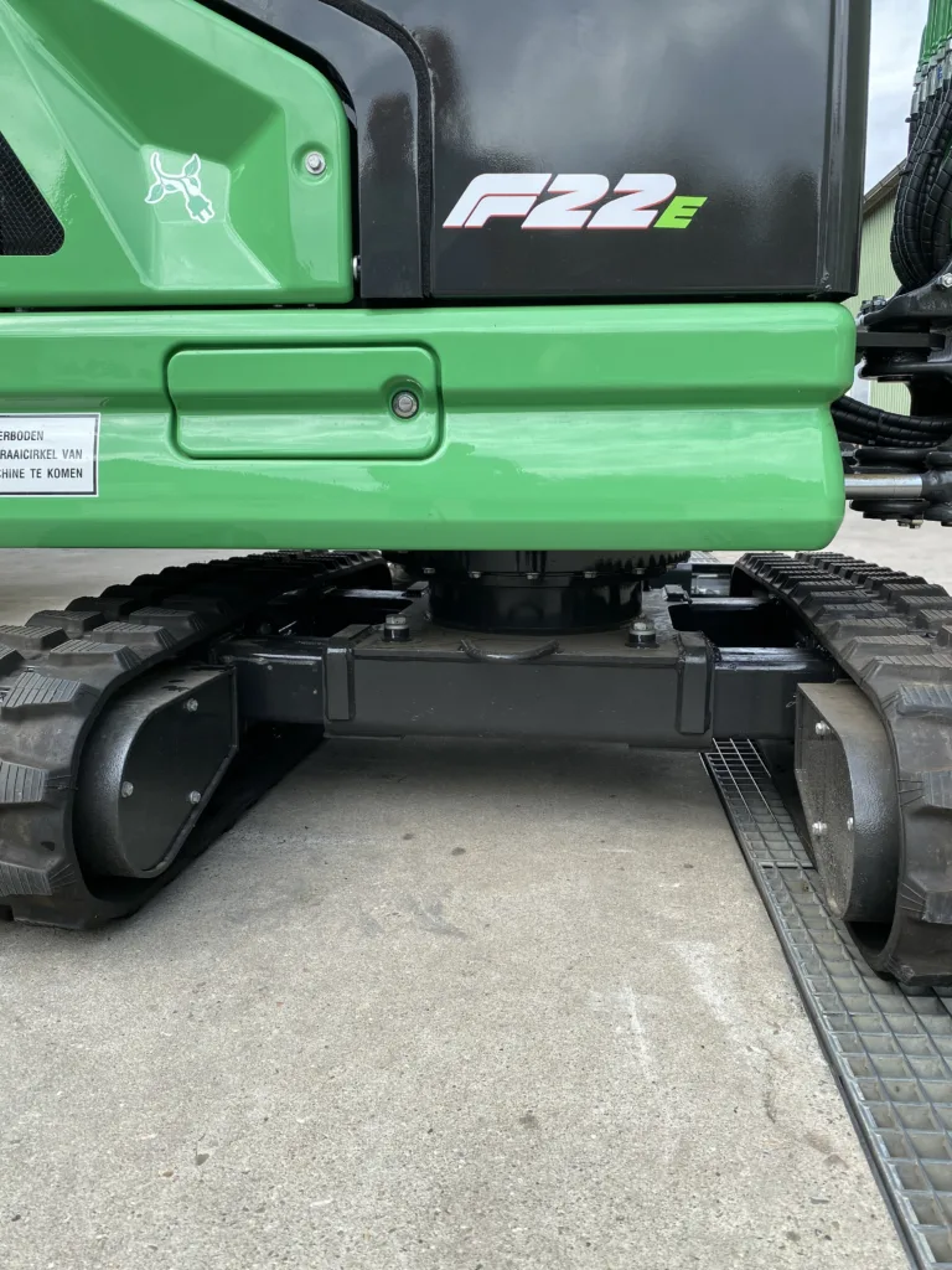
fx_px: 953
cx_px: 476
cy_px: 635
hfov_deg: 53.1
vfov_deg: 67.3
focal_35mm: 26
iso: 32
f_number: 1.8
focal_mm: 4.25
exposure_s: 1/778
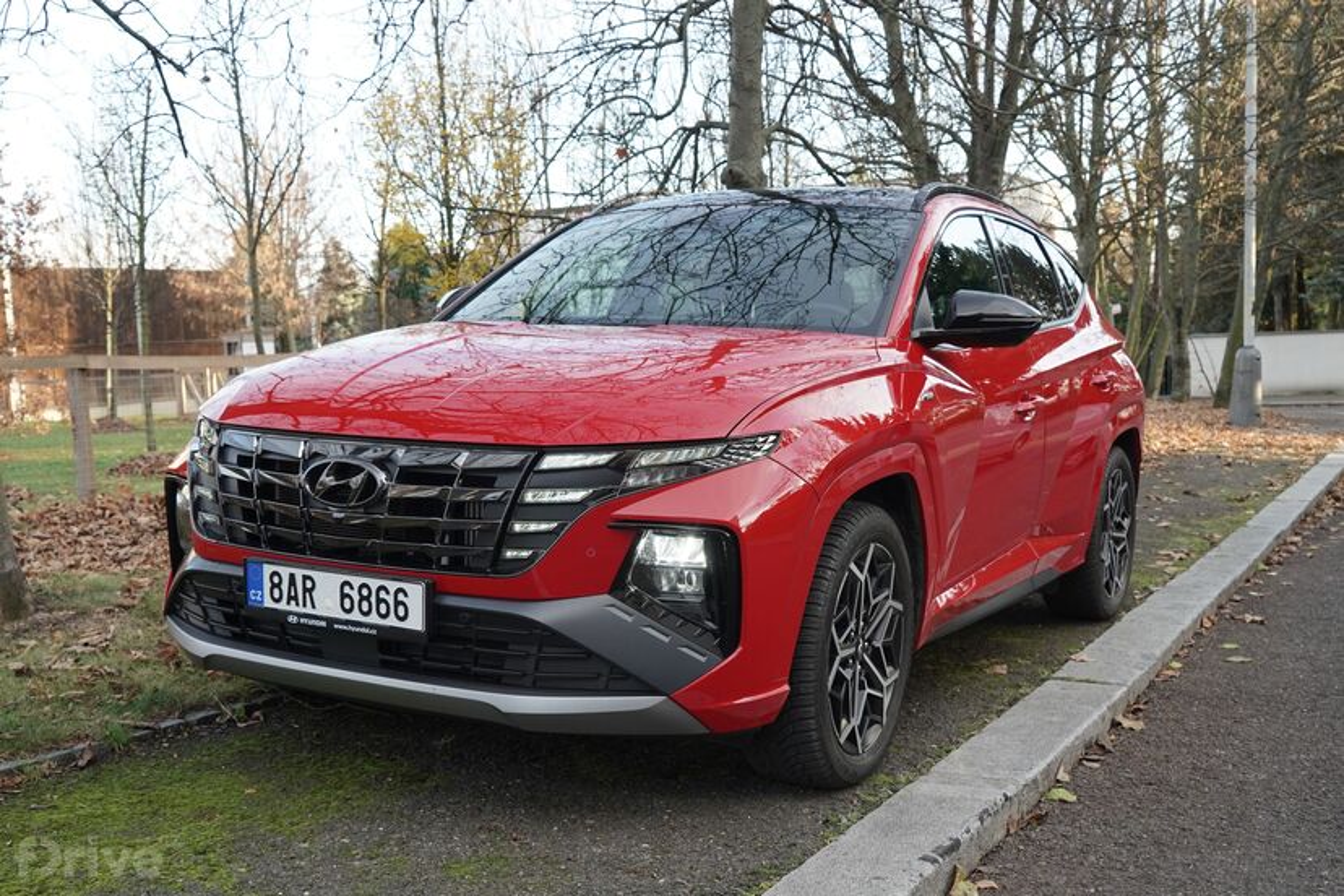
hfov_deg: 57.2
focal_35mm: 33
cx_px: 672
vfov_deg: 40.0
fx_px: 1232
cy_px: 448
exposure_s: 1/160
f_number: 6.3
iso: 640
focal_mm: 33
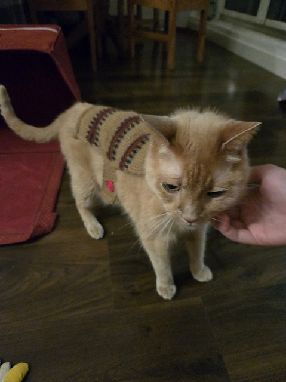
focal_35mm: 23
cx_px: 143
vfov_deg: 74.0
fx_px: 254
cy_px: 191
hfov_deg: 58.8
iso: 1600
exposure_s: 1/40
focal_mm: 5.4
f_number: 1.8
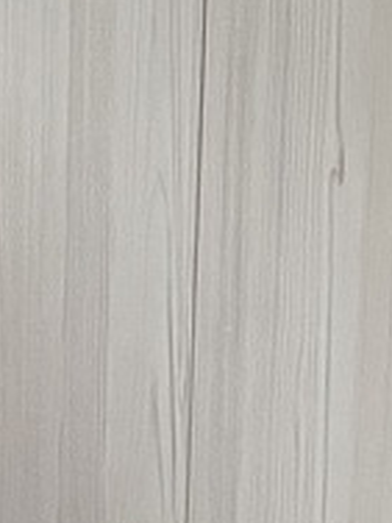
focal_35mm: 166
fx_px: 2506
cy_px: -748
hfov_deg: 8.0
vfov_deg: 10.3
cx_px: -670
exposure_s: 1/66
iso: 125
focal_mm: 4.2
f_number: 1.6
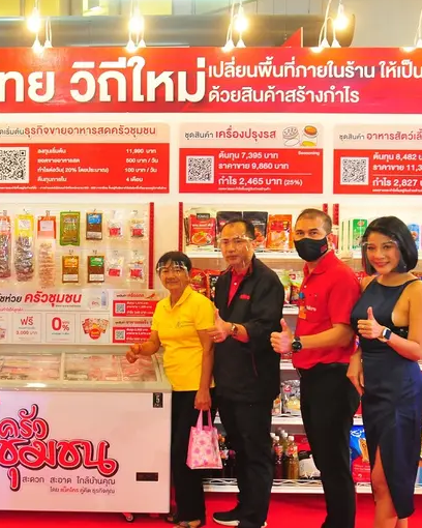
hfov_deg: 33.4
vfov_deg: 42.9
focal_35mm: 43
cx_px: 58
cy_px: 263
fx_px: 671
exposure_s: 1/80
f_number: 4
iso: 1250
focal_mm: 20
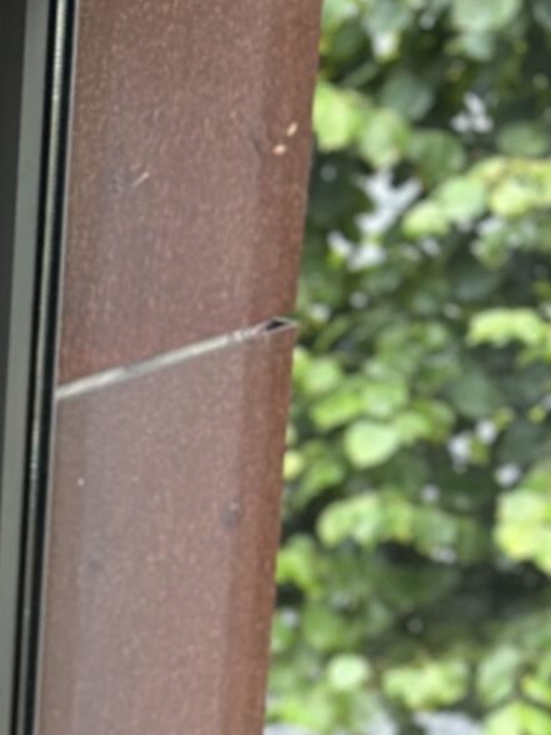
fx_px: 4436
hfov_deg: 6.9
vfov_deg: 8.9
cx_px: -460
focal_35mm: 209
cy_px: 1476
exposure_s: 1/286
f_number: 1.78
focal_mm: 6.86
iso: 80
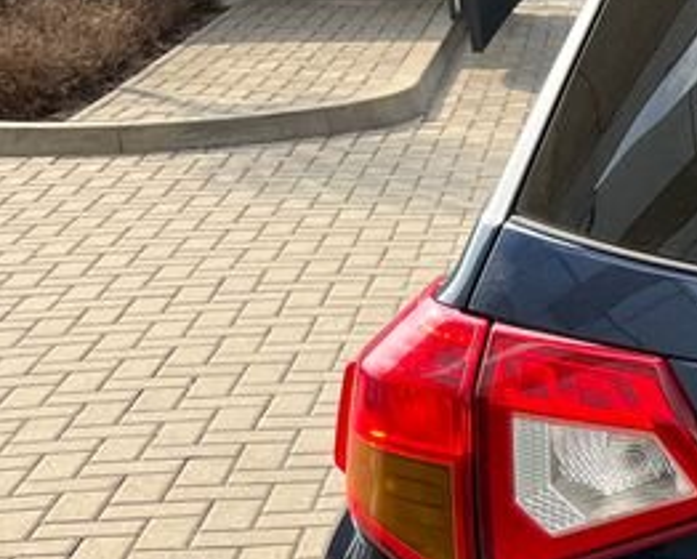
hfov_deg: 15.9
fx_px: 2044
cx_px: 1314
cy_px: 474
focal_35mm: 99
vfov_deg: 15.4
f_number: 1.6
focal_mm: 5.1
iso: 50
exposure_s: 1/928
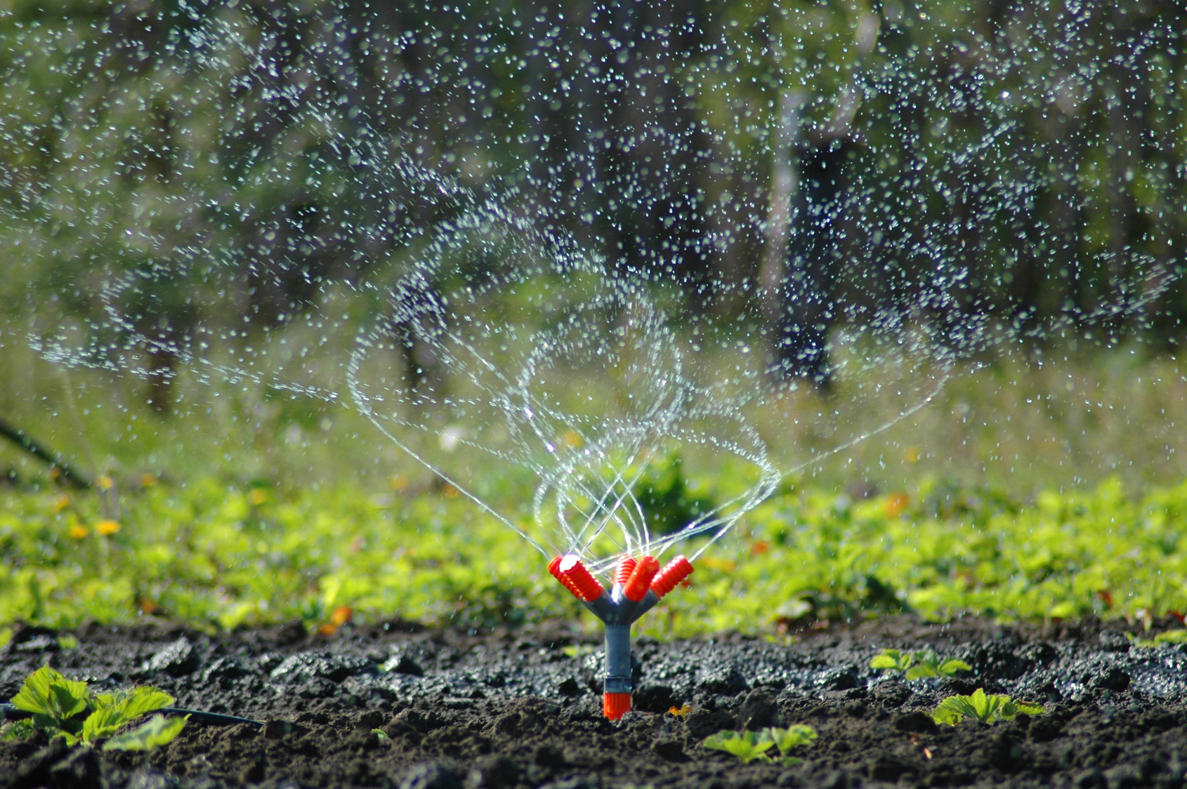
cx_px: 594
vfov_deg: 3.4
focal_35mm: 405
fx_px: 13343
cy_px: 394
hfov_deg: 5.1
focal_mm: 270
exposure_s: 1/640
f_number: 5.6
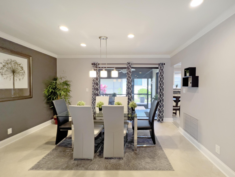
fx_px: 88
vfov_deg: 89.9
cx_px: 118
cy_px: 88
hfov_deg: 106.2
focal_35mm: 13
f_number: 1.8
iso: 160
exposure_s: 1/120
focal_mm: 1.57
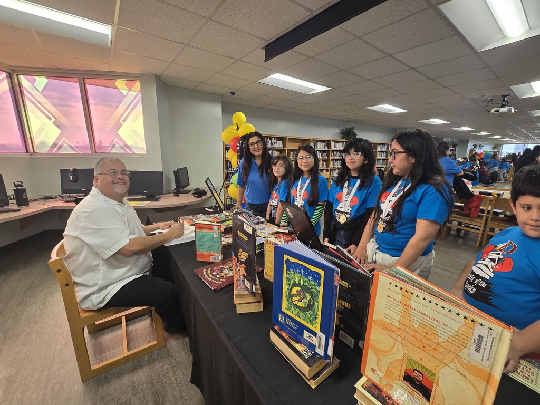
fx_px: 203
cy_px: 202
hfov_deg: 106.2
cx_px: 270
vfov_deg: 89.9
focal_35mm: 13
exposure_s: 1/60
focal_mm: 2.2
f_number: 2.2
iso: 80
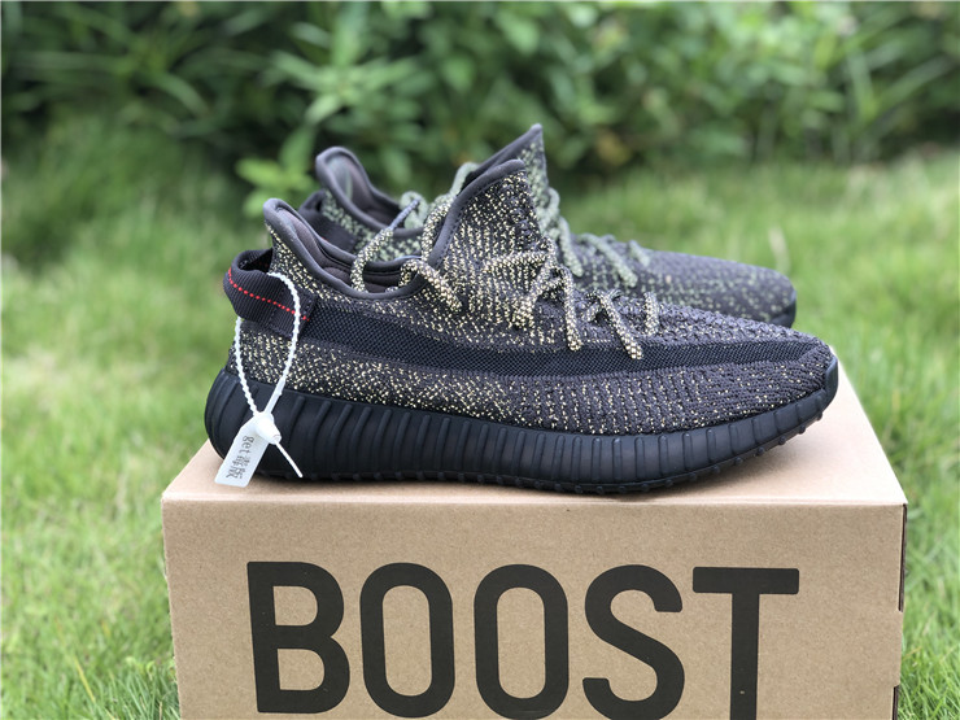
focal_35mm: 52
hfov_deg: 36.8
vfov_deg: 28.0
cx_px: 480
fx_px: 1442
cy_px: 360
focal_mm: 6
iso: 16
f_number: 2.4
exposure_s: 1/281
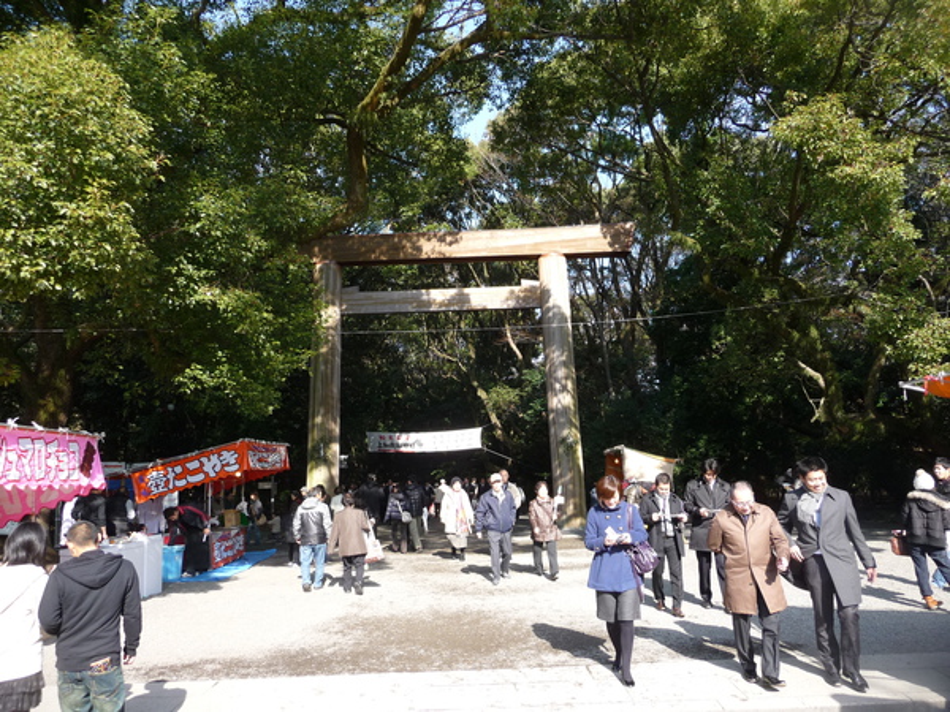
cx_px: 475
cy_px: 356
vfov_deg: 49.7
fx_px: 768
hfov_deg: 63.4
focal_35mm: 28
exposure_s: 1/250
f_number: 3.3
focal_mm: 4.7
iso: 100
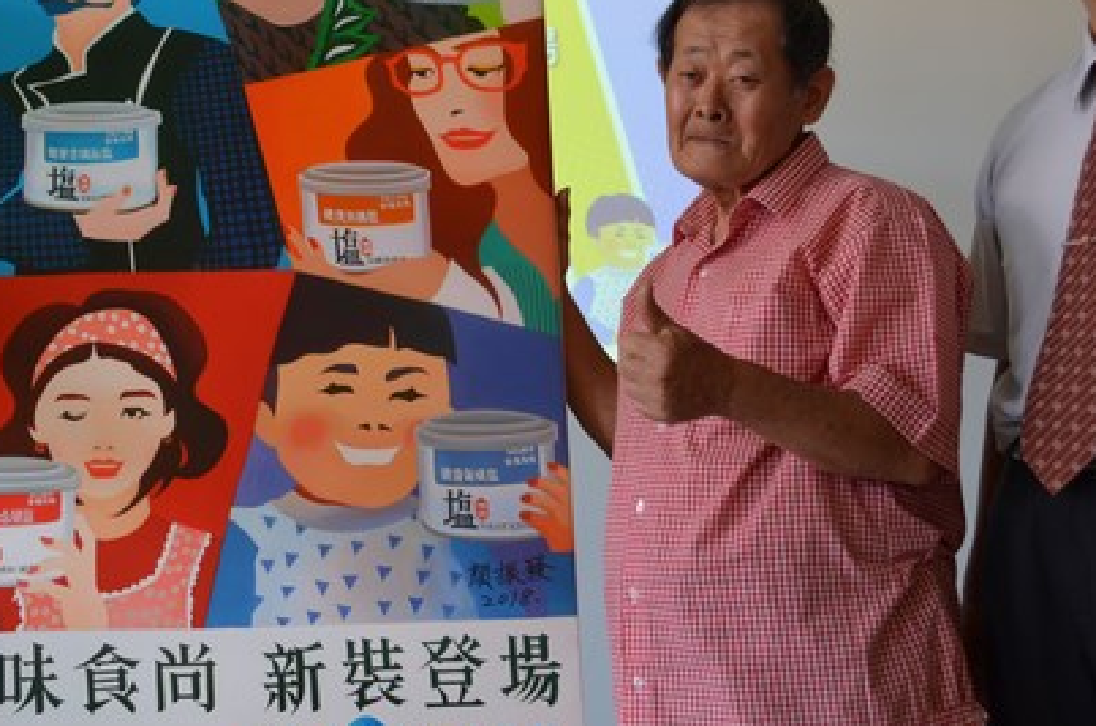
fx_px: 1884
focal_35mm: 62
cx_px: 438
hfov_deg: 32.3
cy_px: 299
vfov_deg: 21.8
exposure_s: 1/60
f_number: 4.2
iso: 500
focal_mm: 26
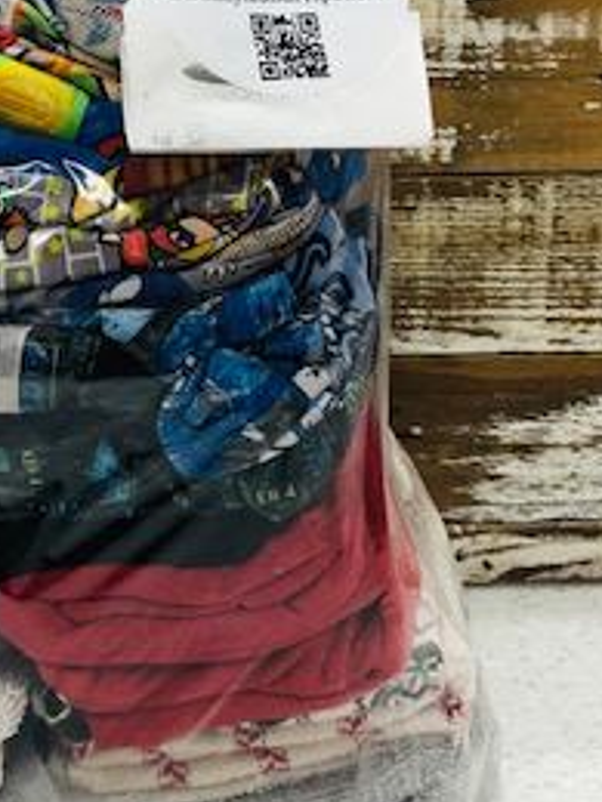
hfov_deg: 20.9
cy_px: 275
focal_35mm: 69
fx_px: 1600
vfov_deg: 28.0
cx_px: 74
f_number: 1.8
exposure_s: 1/30
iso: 32
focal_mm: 3.99
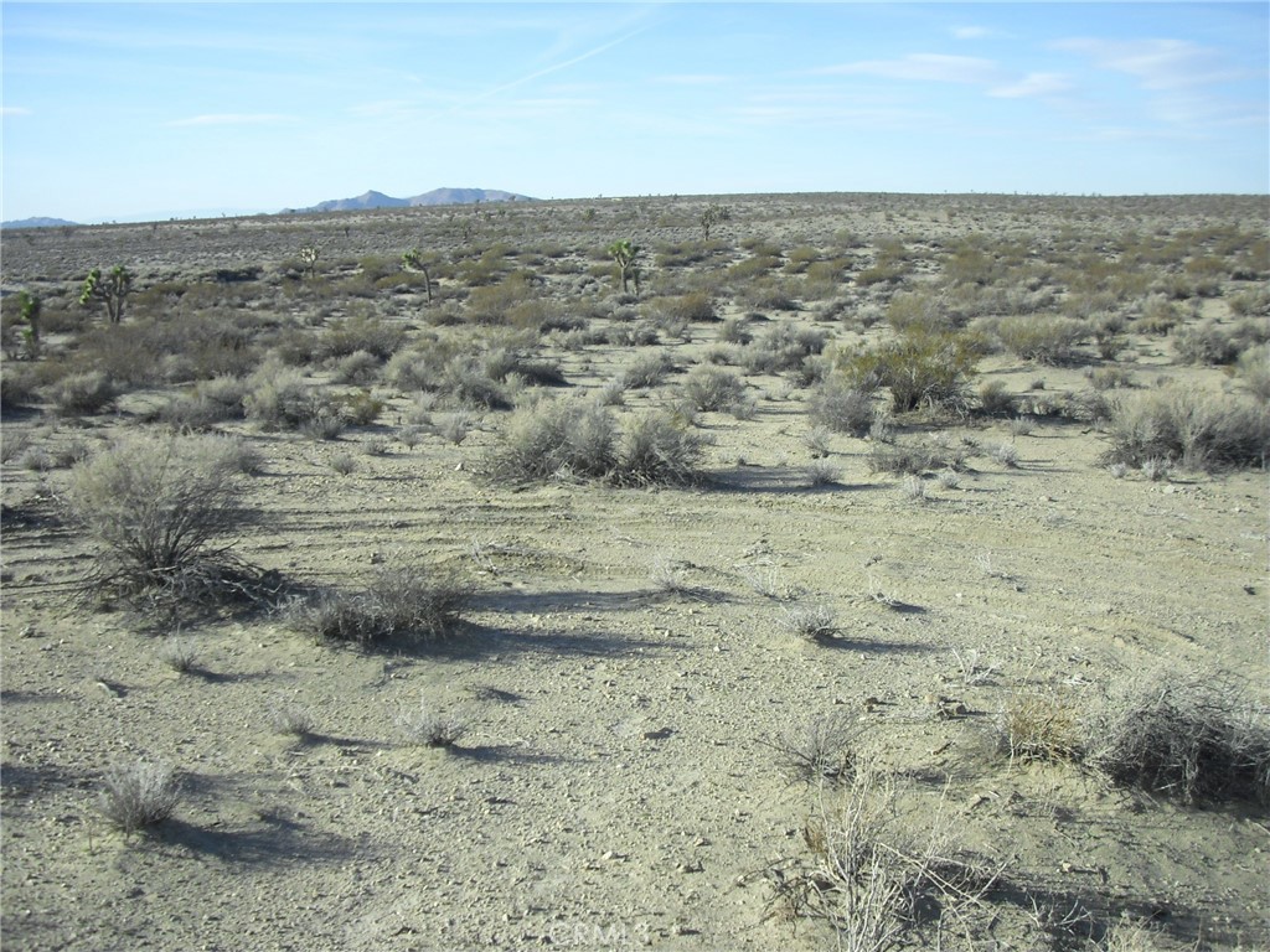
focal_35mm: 38
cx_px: 635
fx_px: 1394
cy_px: 476
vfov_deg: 37.7
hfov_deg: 49.0
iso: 100
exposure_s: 1/125
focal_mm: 6.2
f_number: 8
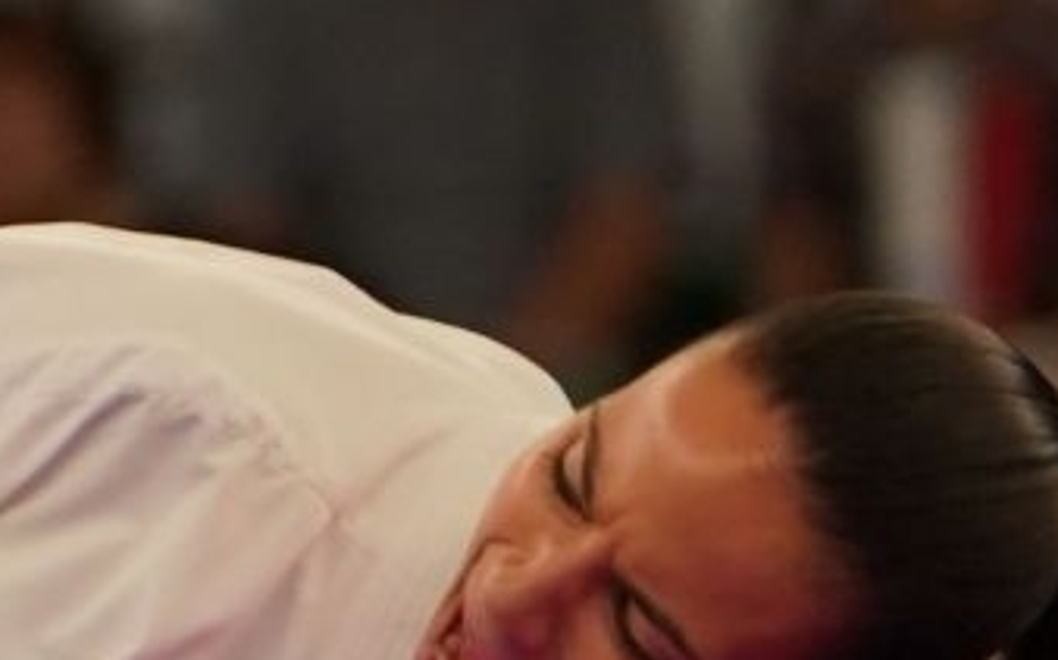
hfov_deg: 1.6
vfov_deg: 1.0
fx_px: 37212
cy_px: 144
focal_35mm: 1291
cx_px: -1556
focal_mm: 159
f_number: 2.8
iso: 1250
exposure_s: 1/1000
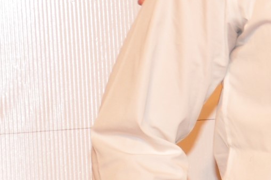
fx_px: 3098
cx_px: 555
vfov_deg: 3.3
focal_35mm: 412
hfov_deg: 4.9
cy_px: 9
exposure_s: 1/100
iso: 500
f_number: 6.3
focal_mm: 58
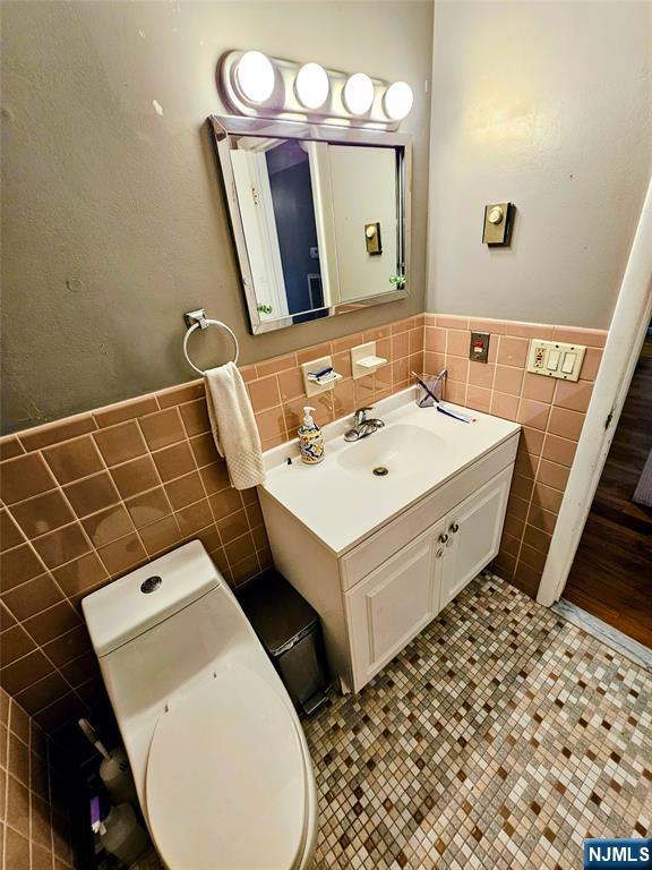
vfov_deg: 106.2
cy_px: 435
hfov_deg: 89.9
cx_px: 326
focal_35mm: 13
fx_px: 326
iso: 125
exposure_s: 1/60
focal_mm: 2.2
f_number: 2.2
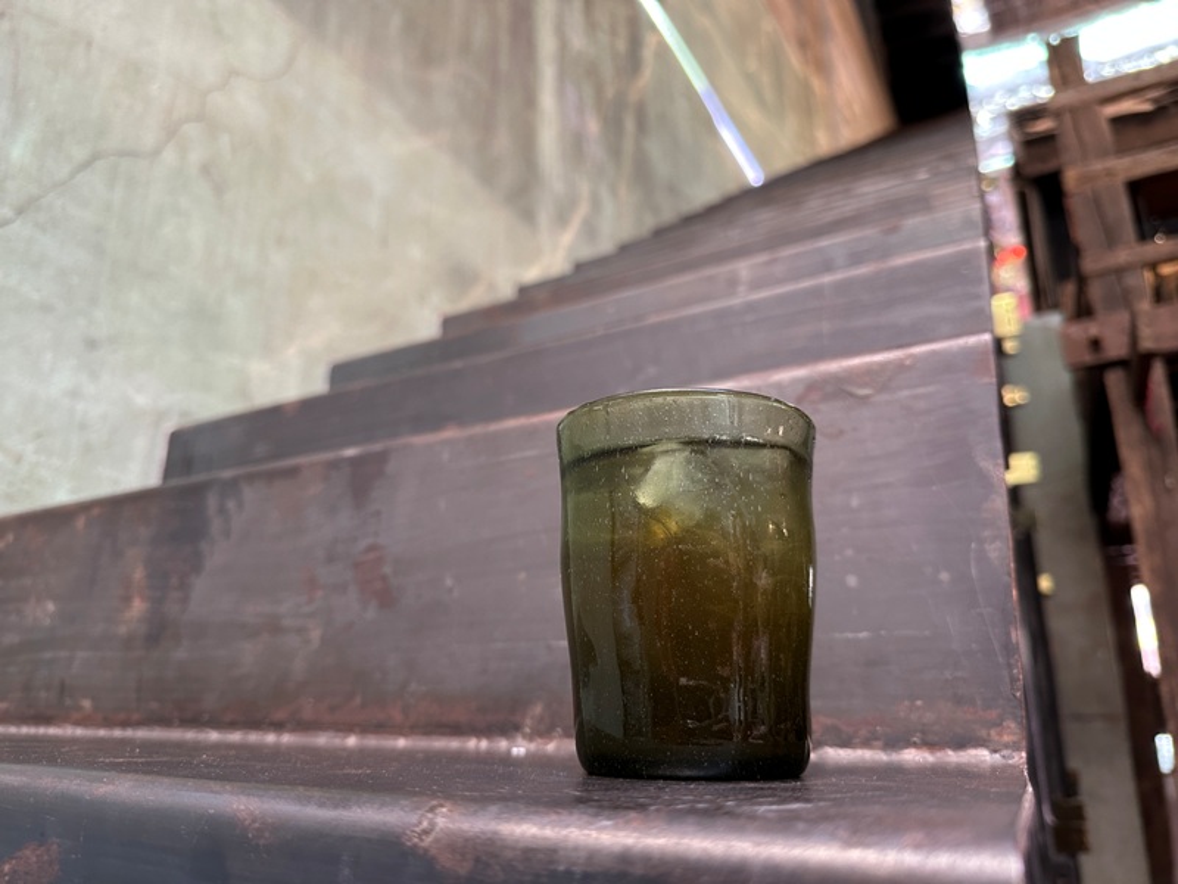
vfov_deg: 56.8
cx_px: 589
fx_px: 817
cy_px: 442
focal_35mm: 24
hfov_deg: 71.6
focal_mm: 6.86
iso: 320
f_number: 1.78
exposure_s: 1/50
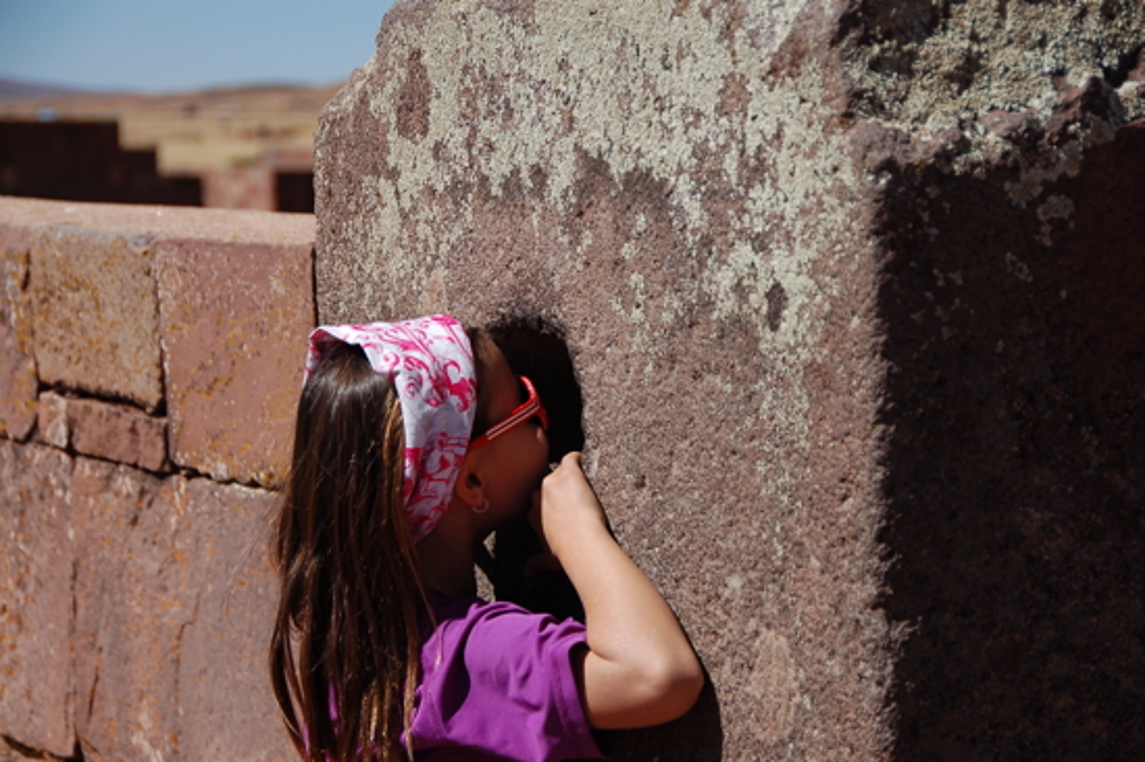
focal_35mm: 120
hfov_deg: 17.1
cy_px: 381
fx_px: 3814
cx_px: 572
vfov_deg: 11.4
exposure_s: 1/1250
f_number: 5.3
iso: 200
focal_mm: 80
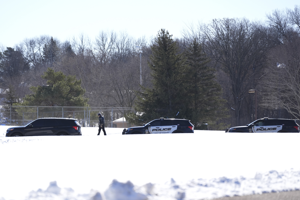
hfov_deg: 10.9
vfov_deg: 7.3
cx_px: 150
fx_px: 1575
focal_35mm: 189
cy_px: 100
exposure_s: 1/8000
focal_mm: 189
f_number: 2.8
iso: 640
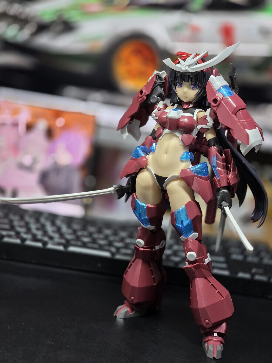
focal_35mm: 69
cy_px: 182
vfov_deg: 28.2
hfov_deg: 21.3
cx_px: 136
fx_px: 723
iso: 250
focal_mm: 7.9
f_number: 2.4
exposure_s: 1/83.3
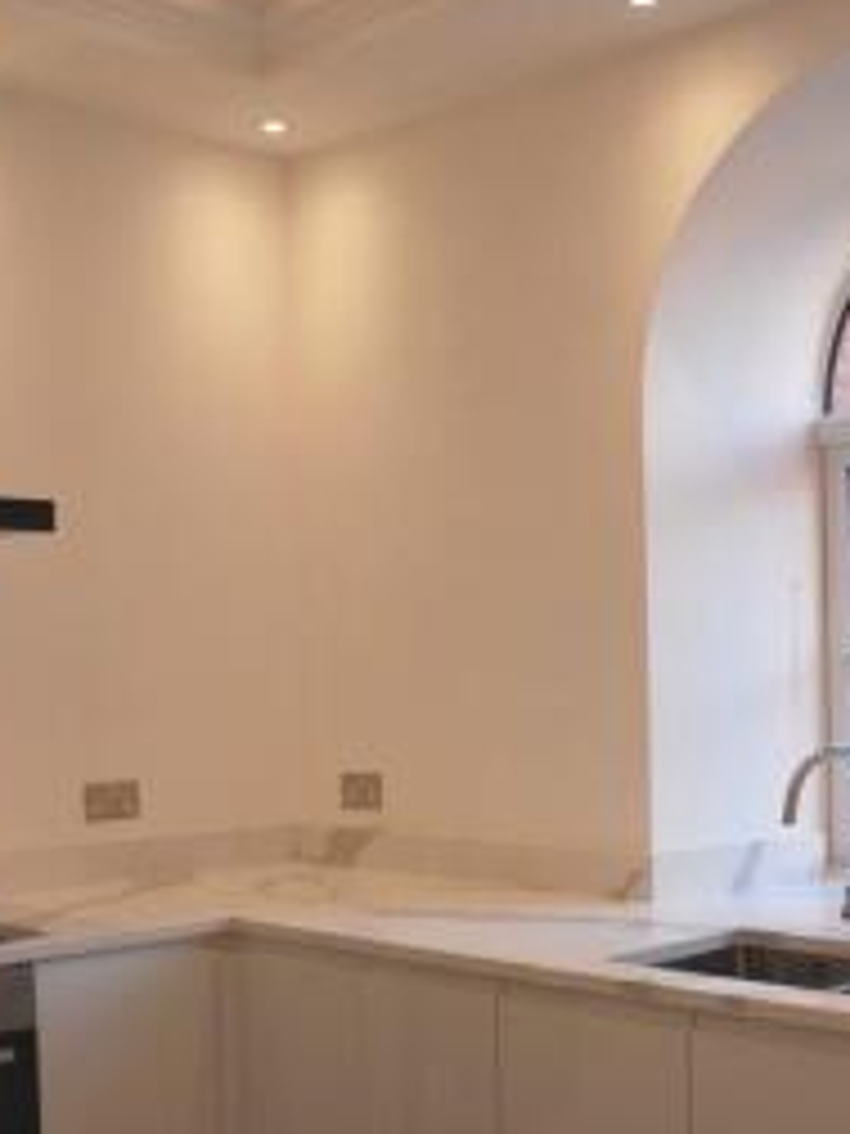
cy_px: 664
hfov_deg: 29.6
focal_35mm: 49
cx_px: 508
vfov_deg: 38.8
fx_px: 1604
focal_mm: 18
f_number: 5
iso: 160
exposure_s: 1/100
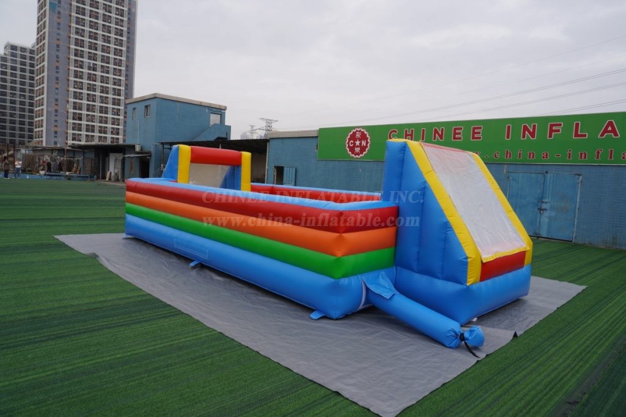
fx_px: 417
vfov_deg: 53.1
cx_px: 313
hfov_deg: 73.7
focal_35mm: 24
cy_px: 208
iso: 100
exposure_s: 1/200
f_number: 8
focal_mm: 16
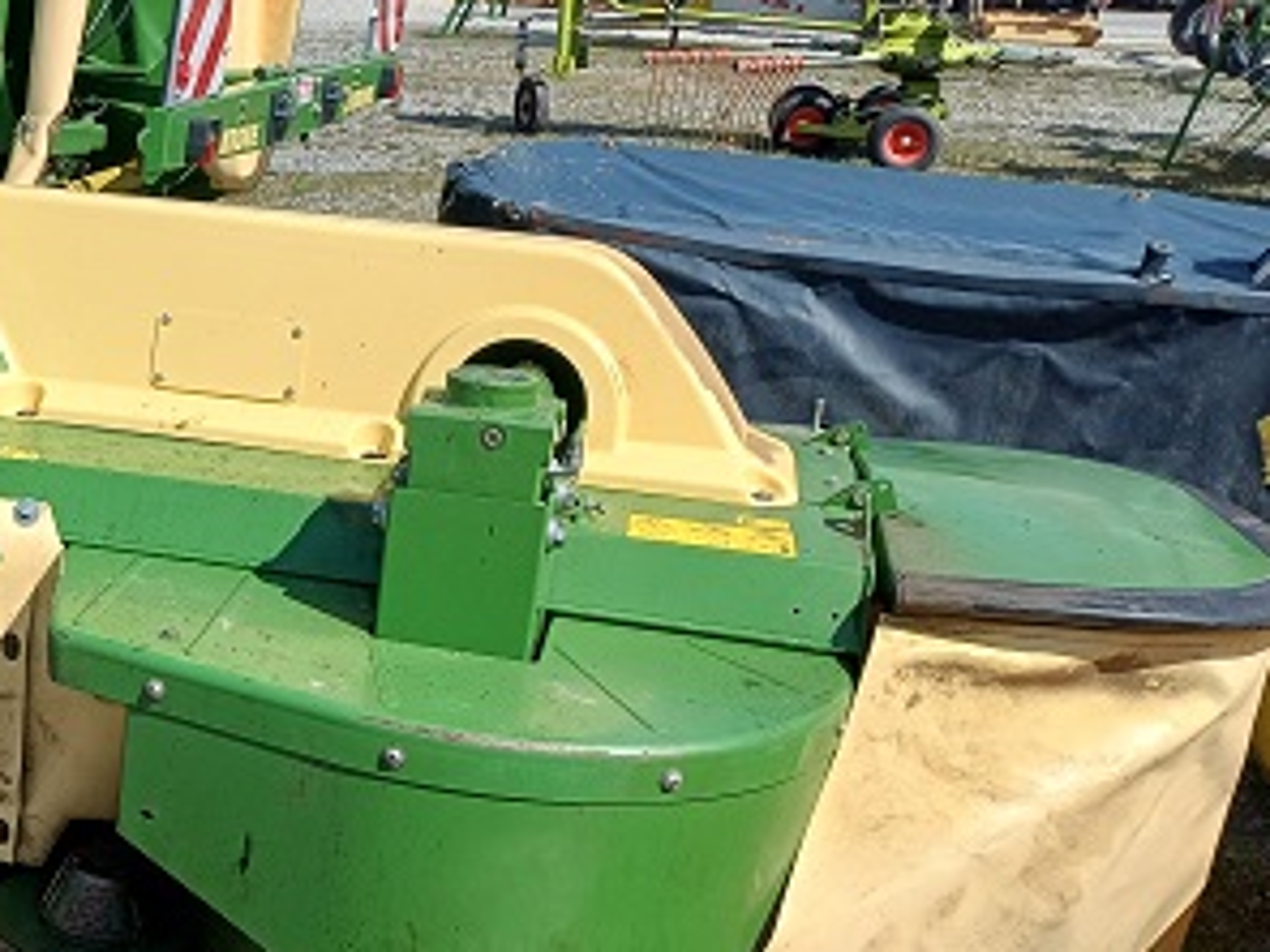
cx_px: -34
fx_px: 1981
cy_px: 682
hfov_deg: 32.4
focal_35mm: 54
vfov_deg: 26.8
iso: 50
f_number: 1.8
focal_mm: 4.65
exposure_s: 1/1460
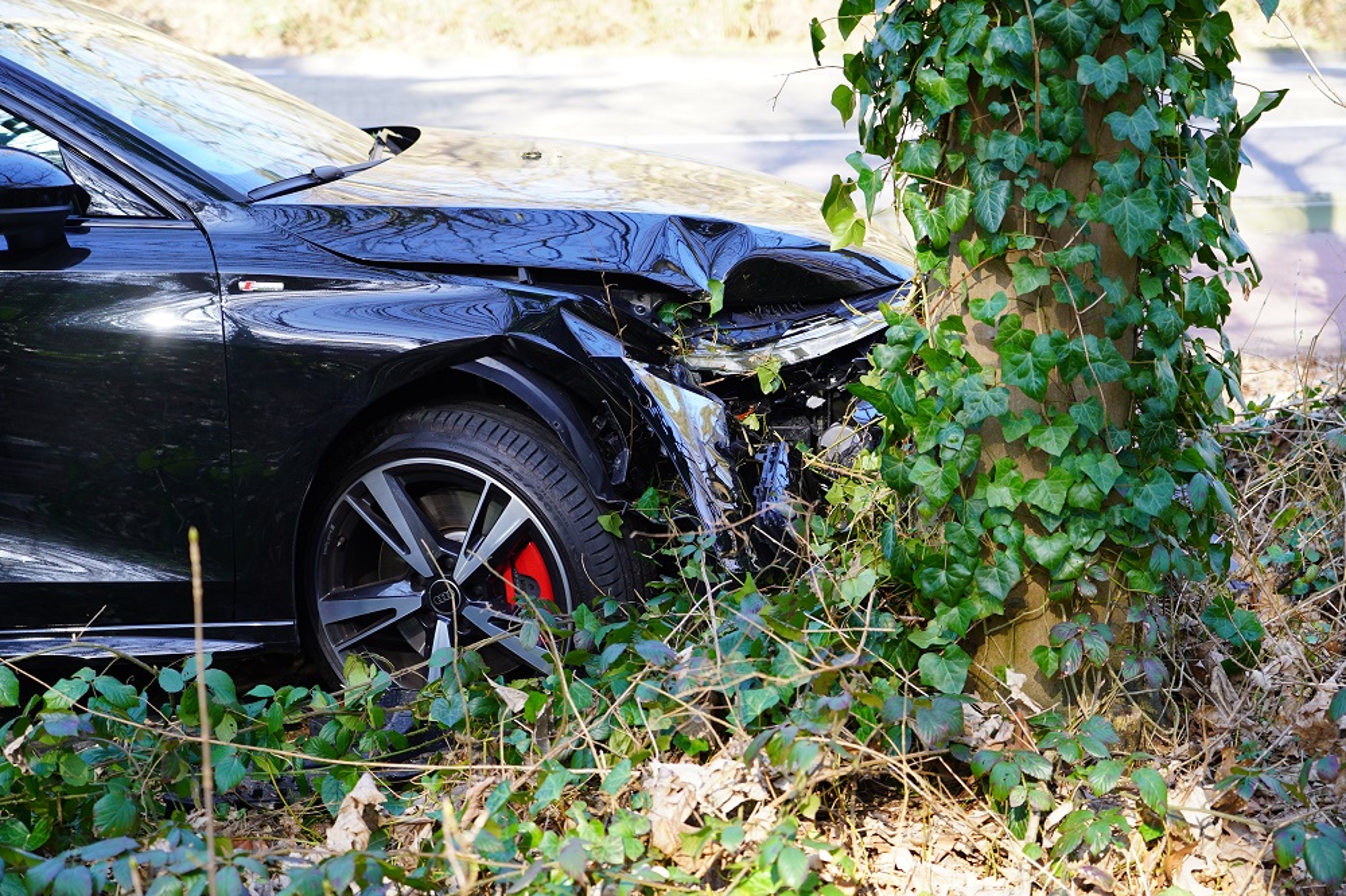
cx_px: 673
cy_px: 448
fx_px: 2242
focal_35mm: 60
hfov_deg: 33.4
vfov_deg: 22.6
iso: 125
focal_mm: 60
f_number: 4
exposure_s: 1/60
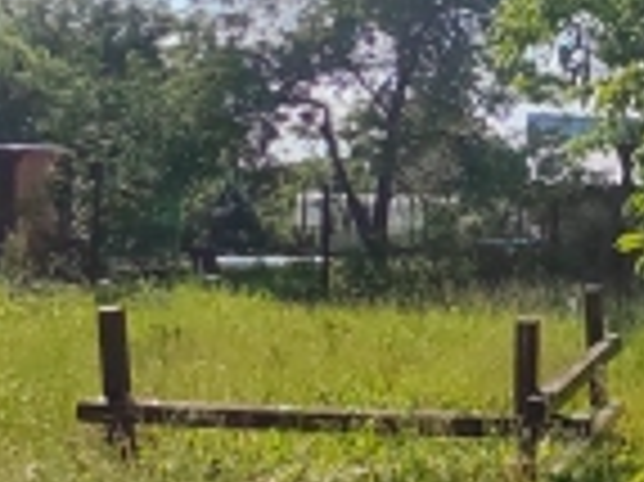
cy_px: 203
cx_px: 635
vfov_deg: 21.0
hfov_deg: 26.4
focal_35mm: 70
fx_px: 1301
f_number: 2.2
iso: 102
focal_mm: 1.68
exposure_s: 1/2723
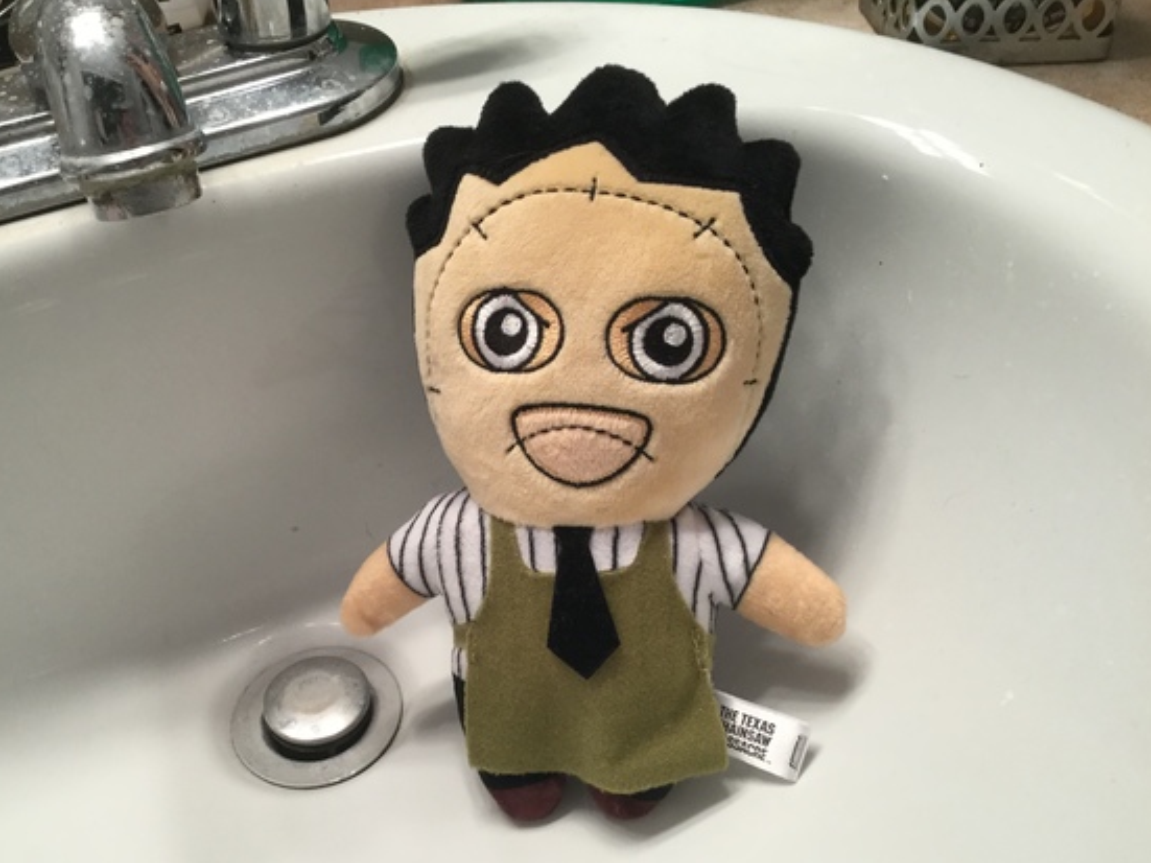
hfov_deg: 51.2
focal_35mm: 36
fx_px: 1197
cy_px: 499
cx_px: 495
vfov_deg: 39.5
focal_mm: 3.3
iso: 80
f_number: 2.4
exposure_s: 1/30
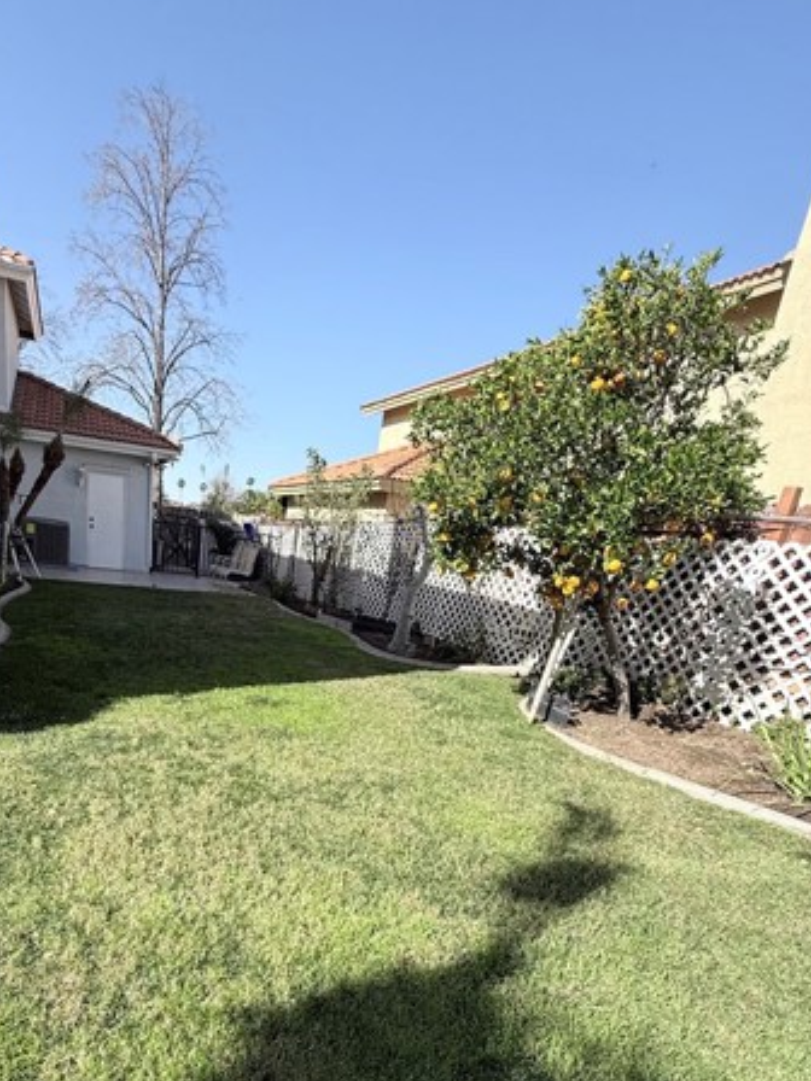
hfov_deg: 64.6
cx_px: 282
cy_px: 734
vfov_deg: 78.7
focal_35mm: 20
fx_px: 625
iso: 50
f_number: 2.2
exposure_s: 1/1235
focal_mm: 2.22
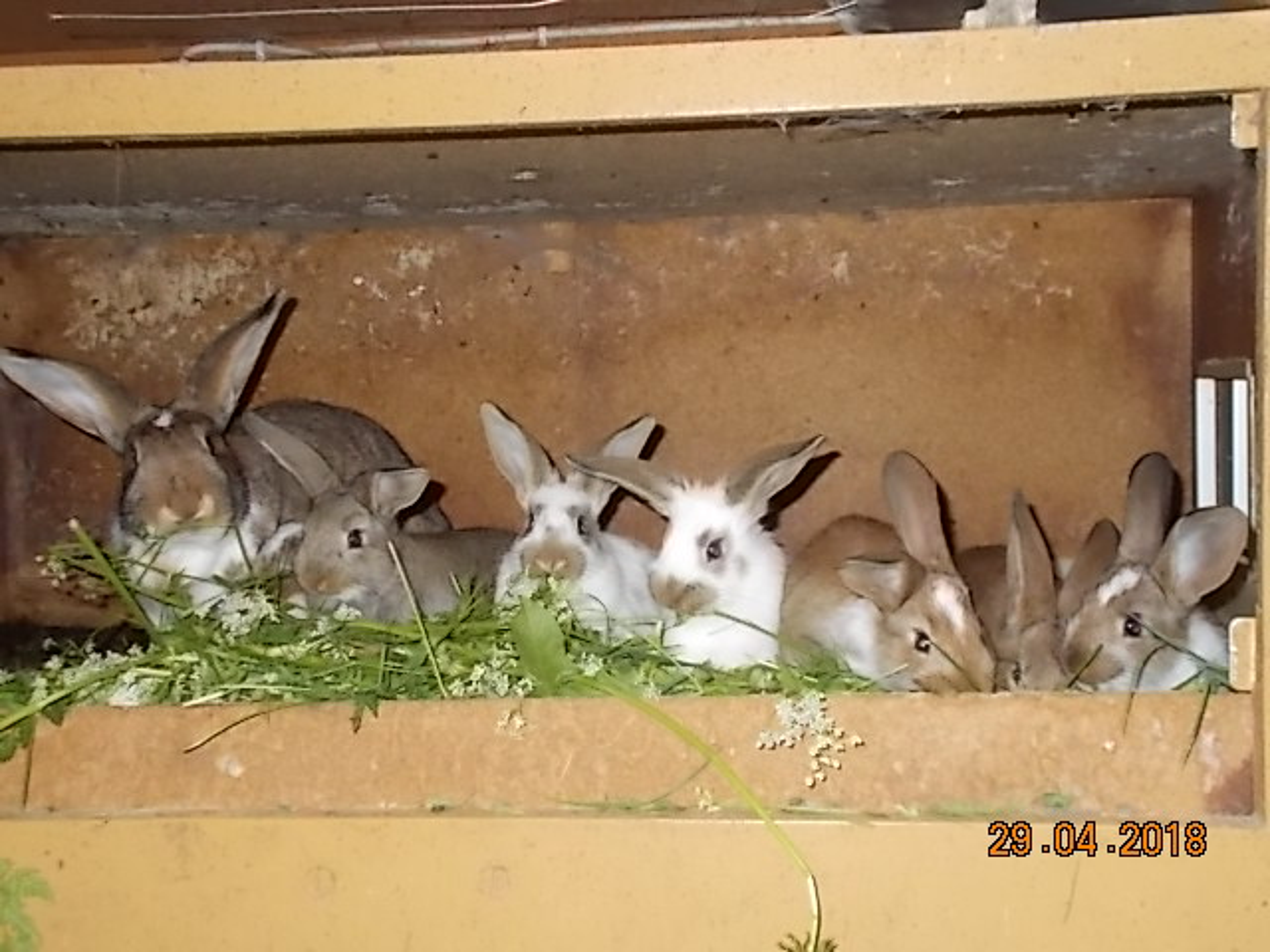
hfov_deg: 42.9
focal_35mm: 44
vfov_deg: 32.9
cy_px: 476
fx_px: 1614
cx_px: 635
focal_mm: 7.9
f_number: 4.2
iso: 200
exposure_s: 1/30
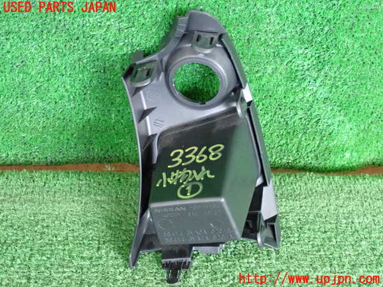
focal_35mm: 54
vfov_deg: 27.0
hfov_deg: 35.5
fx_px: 597
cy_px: 144
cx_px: 192
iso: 2500
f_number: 3.3
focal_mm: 9.65
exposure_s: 1/125
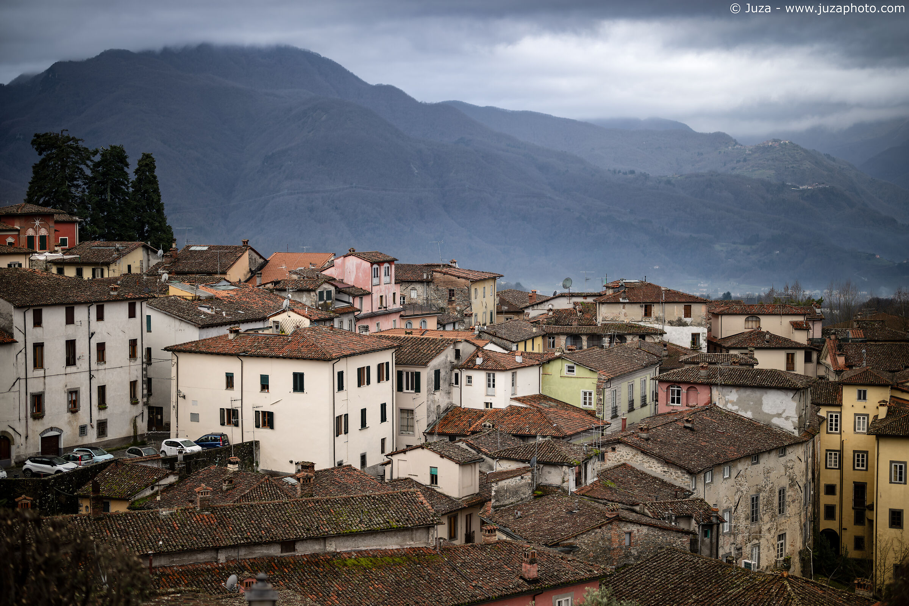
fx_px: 1464
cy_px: 303
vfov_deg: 23.4
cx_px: 454
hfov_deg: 34.5
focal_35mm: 58
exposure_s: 1/1000
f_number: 0.95
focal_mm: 58
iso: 100
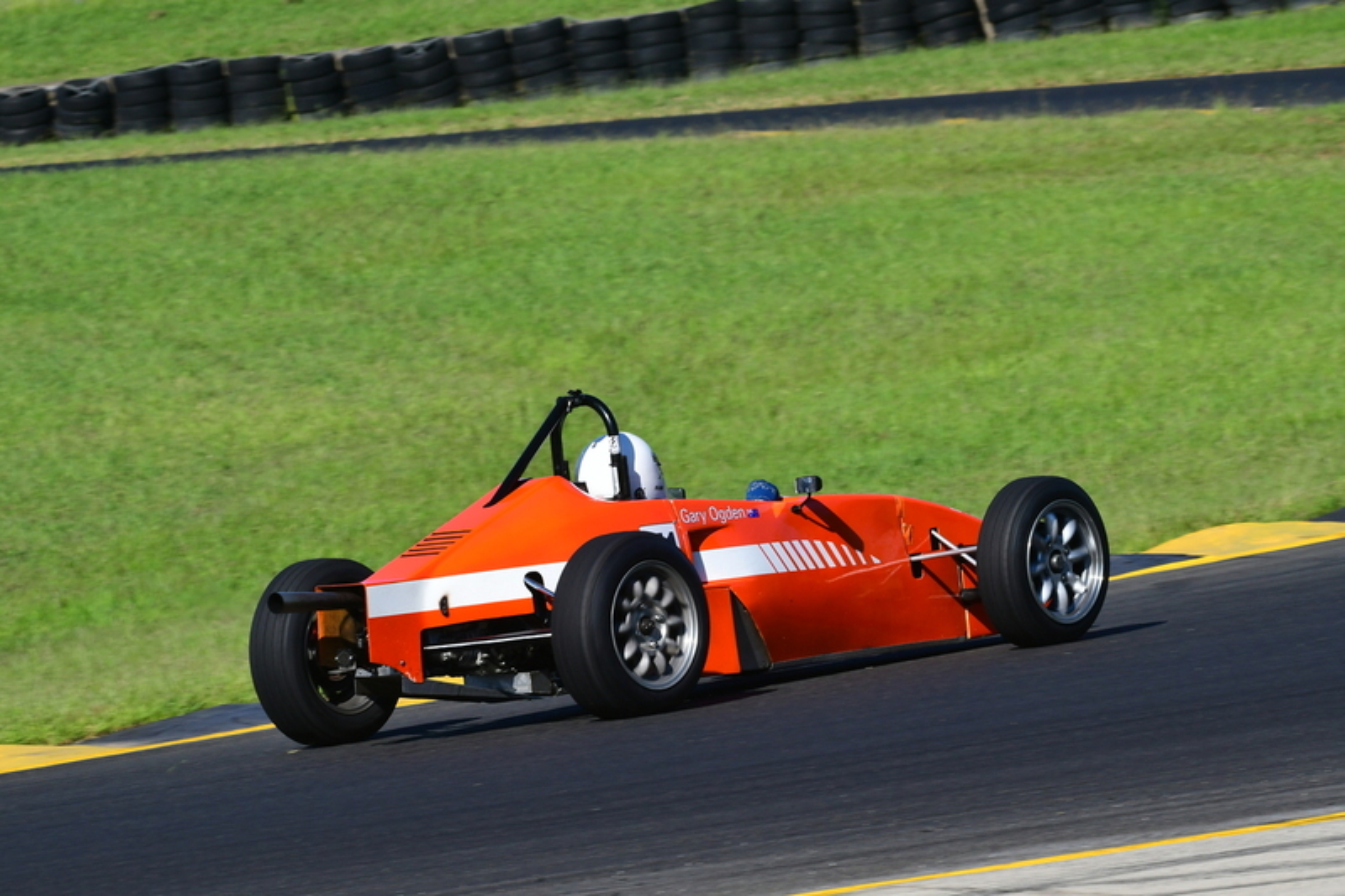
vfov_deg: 4.6
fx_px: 11205
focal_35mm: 300
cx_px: 672
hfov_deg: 6.9
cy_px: 448
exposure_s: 1/640
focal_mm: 200
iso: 500
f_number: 13
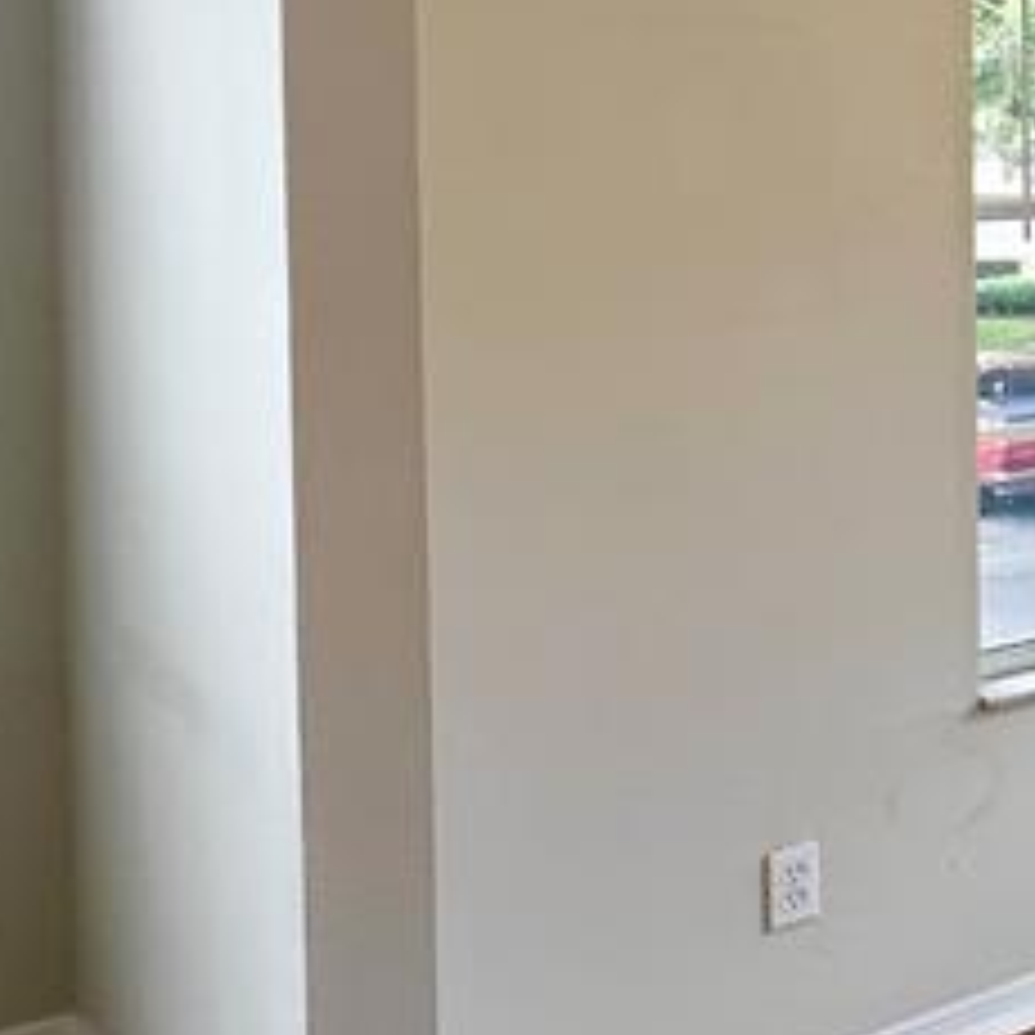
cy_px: 194
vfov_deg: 30.3
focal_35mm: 55
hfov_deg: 22.0
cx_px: 1768
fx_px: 1861
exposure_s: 1/129
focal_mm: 2.22
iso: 40
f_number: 2.2
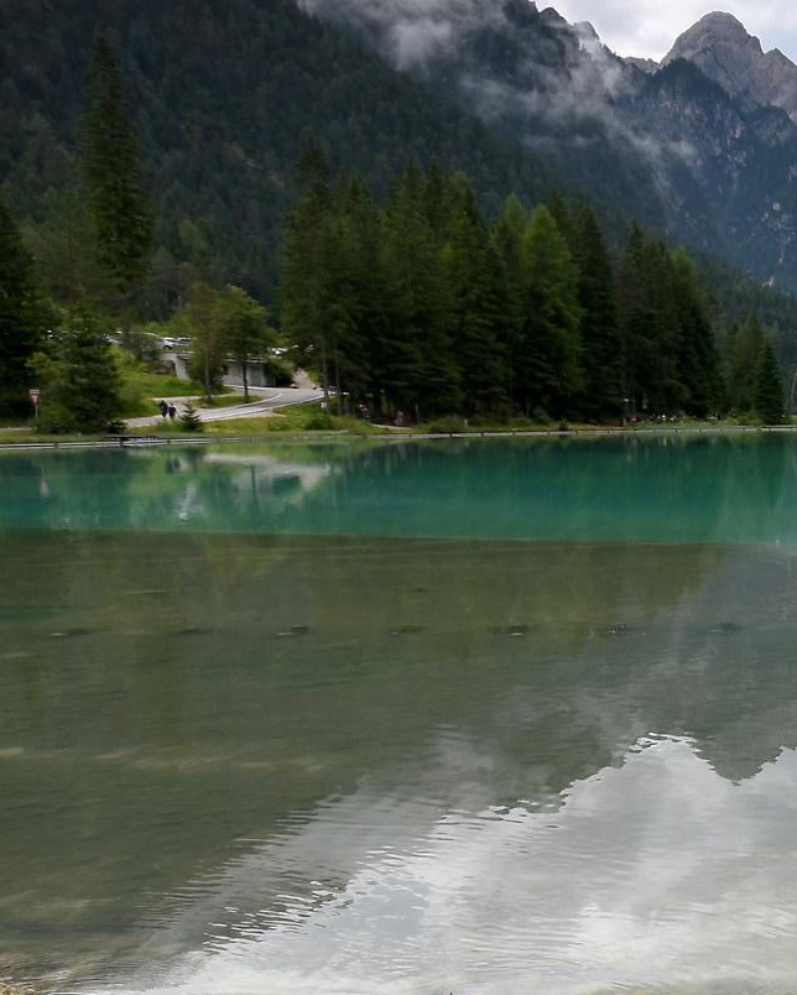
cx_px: 1122
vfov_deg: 43.4
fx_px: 1237
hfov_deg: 27.5
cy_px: 625
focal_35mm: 42
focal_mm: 10
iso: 100
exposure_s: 1/125
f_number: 11
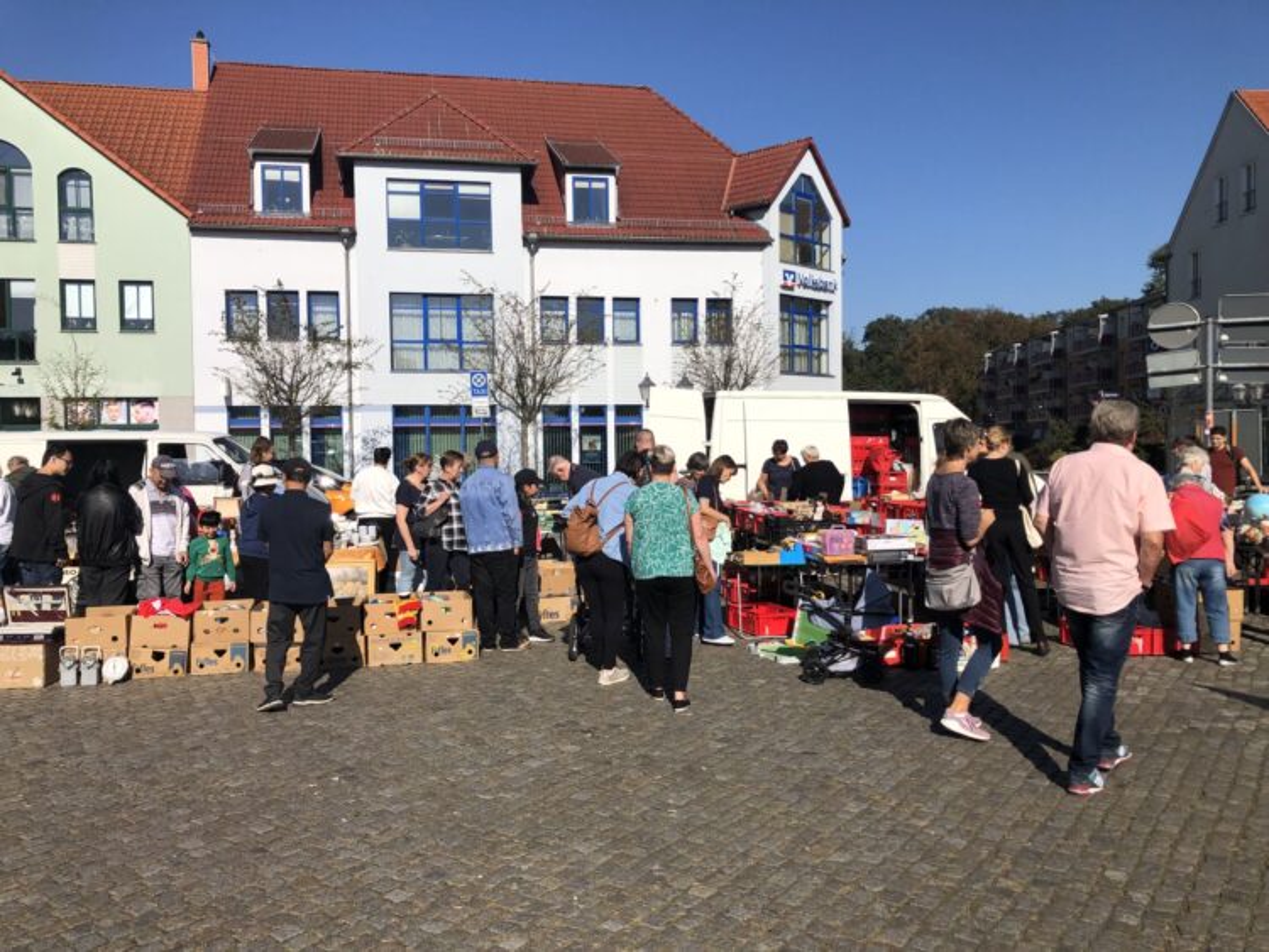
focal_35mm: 28
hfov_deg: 63.4
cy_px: 476
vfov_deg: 49.8
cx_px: 634
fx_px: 1027
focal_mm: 3.99
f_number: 1.8
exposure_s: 1/4367
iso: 20
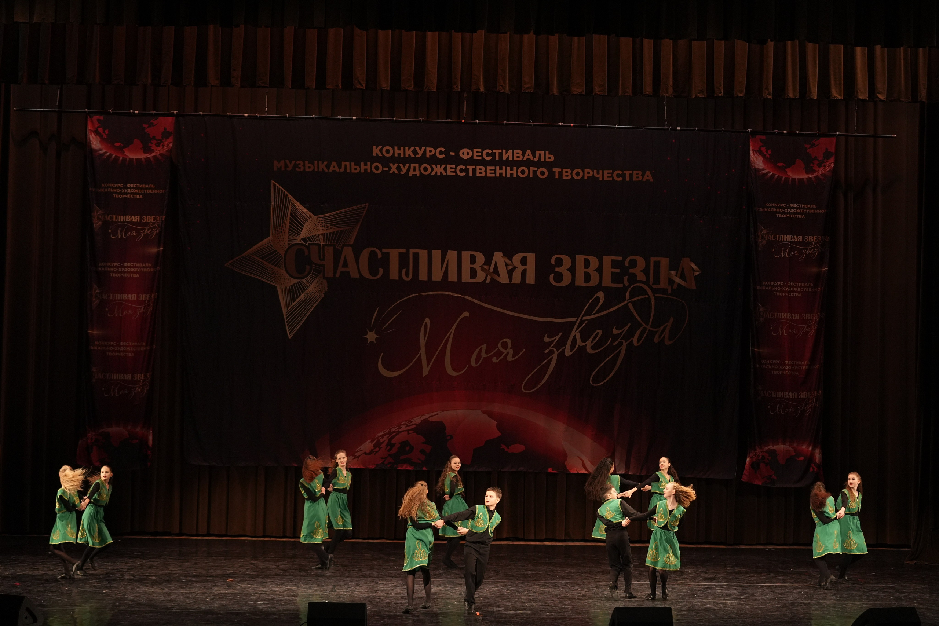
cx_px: 470
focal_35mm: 70
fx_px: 1826
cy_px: 313
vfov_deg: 19.5
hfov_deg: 28.8
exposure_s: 1/400
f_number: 2.8
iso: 2000
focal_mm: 70
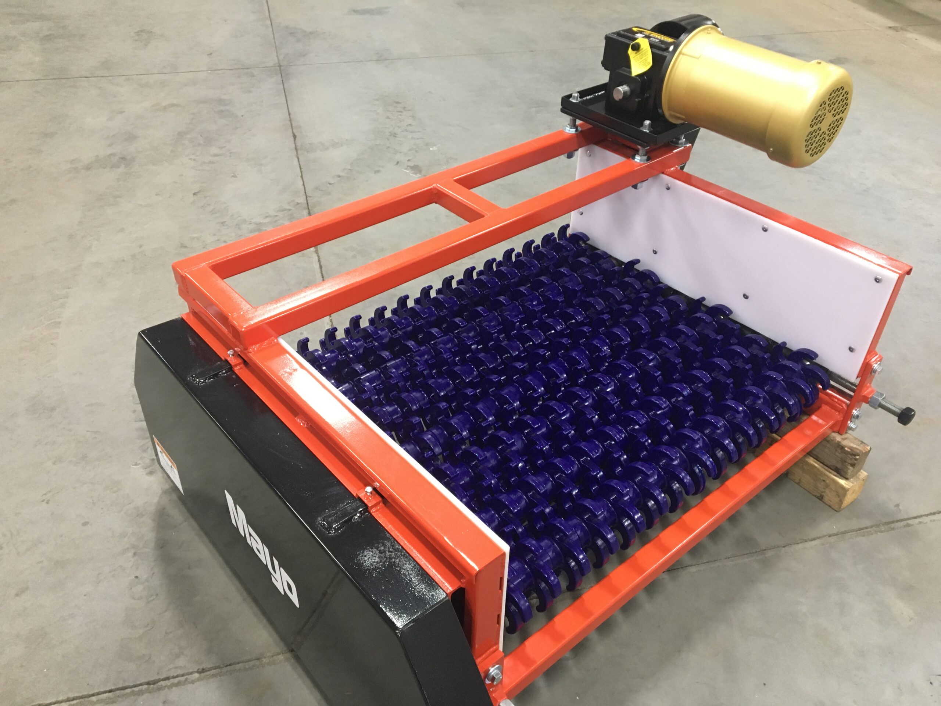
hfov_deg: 61.7
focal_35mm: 29
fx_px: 788
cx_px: 470
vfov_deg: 48.2
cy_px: 353
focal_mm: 4.15
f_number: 2.2
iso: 160
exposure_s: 1/30
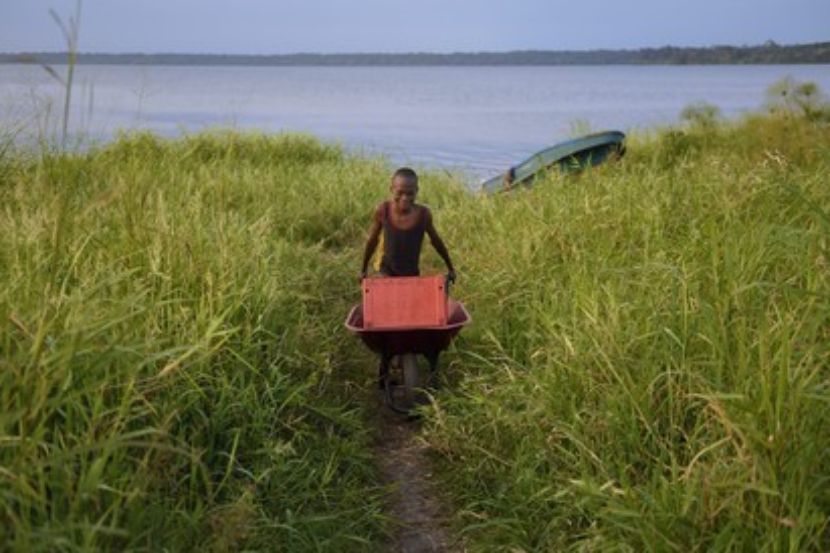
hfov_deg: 42.7
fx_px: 1060
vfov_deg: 29.2
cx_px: 412
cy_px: 272
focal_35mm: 46
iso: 200
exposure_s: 1/320
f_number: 2.8
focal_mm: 45
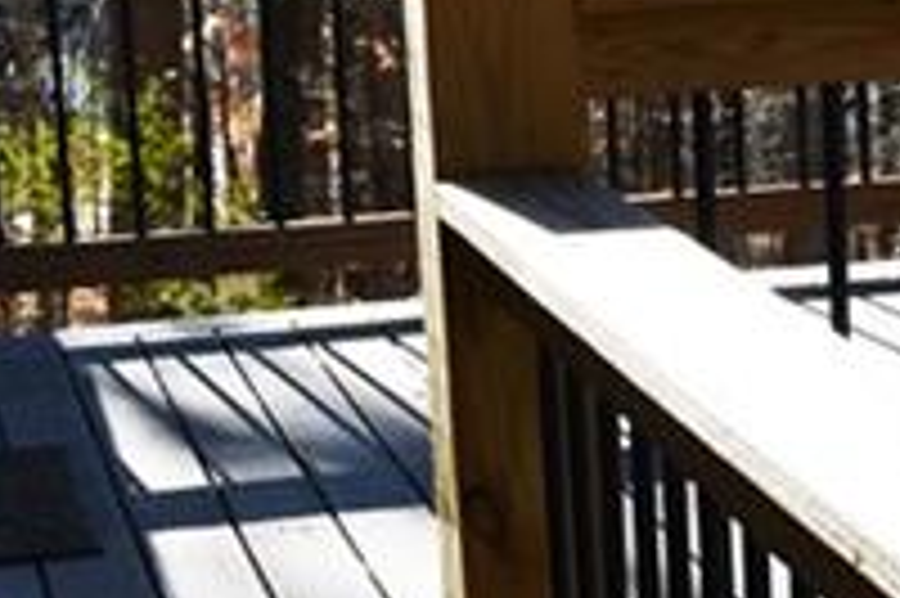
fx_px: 3447
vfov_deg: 9.9
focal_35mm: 138
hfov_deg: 13.8
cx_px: 1436
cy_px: 463
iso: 110
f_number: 8
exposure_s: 1/250
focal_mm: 18
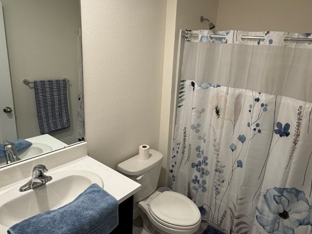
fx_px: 207
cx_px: 193
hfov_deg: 72.8
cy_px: 105
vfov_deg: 58.7
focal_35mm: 23
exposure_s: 1/60
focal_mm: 2.22
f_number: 2.2
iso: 200
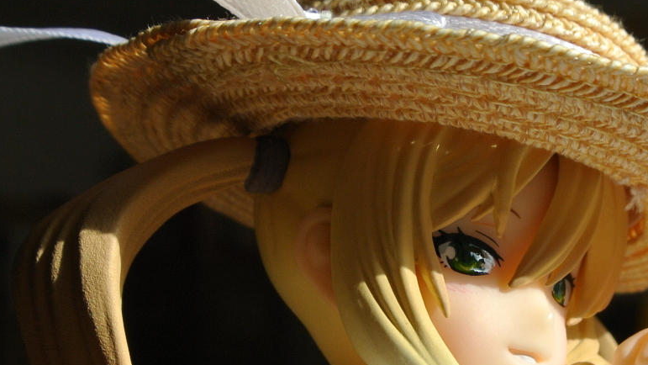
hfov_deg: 26.6
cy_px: 418
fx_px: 1358
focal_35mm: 79
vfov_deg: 14.9
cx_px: 459
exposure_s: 1/125
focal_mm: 11.4
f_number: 5.6
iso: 100
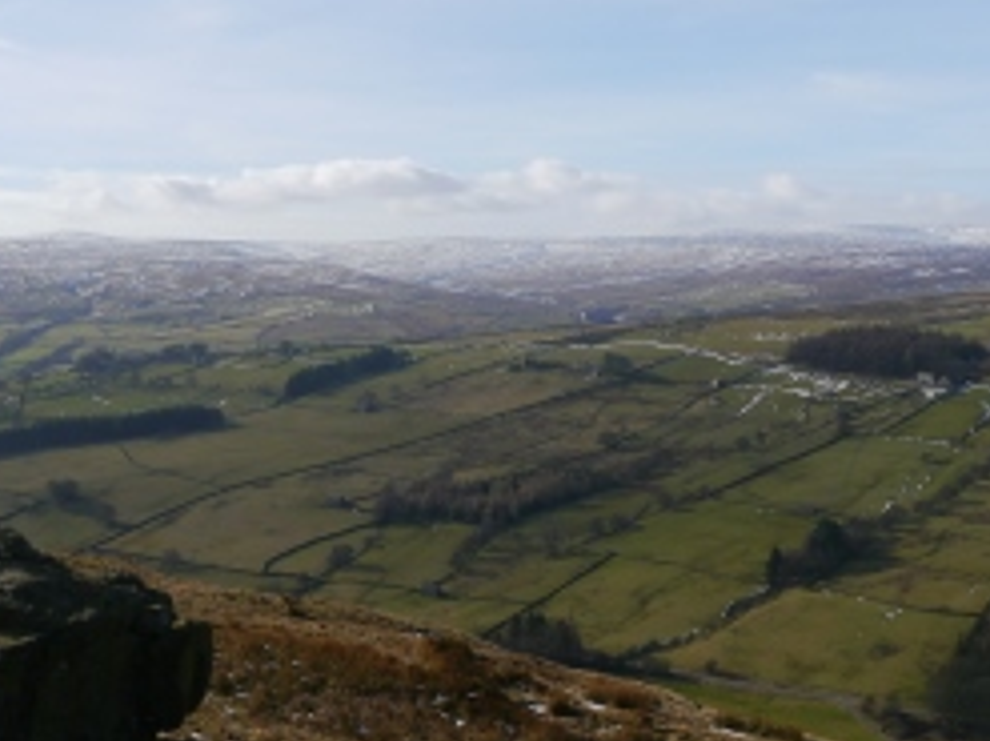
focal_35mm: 56
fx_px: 1601
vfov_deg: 26.1
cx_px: 357
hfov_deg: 34.1
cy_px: 324
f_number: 8
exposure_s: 1/500
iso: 160
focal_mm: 16
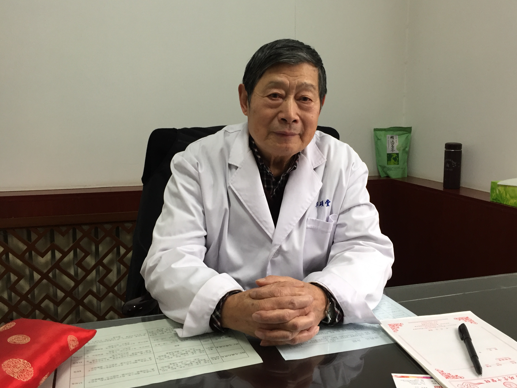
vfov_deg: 45.4
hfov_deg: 58.3
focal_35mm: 31
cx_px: 271
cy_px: 183
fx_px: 463
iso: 125
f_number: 2.2
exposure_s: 1/33
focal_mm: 4.15
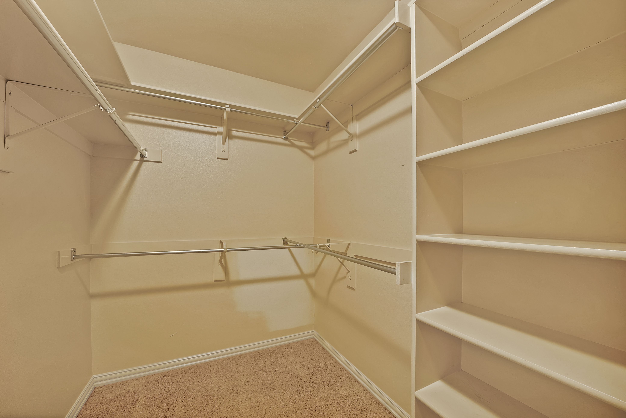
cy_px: 209
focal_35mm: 12
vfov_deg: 90.1
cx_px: 313
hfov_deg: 112.6
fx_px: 209
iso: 640
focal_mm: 12
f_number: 9
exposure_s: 2
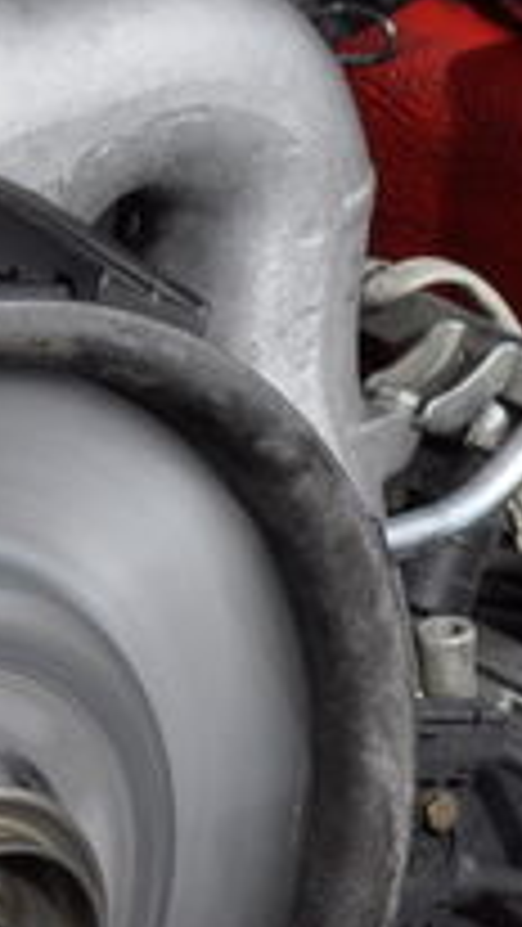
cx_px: -468
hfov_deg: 3.2
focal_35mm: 375
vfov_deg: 5.8
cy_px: 356
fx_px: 9220
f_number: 8
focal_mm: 48
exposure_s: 1/250
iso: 500
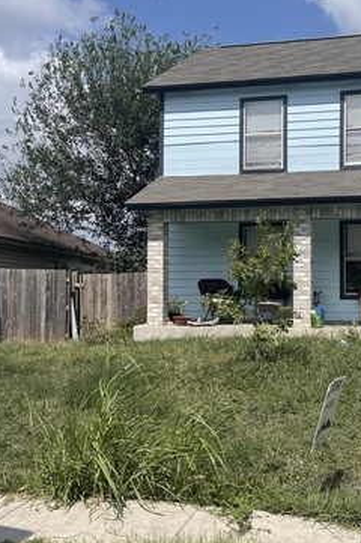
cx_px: 233
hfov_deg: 27.9
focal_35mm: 48
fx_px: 723
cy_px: 281
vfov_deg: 41.1
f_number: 1.6
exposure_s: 1/5917
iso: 32
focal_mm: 5.1
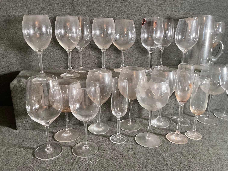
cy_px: 86
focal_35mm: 29
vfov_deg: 48.2
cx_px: 114
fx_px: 191
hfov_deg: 61.7
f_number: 1.8
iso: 200
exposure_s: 1/60
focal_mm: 3
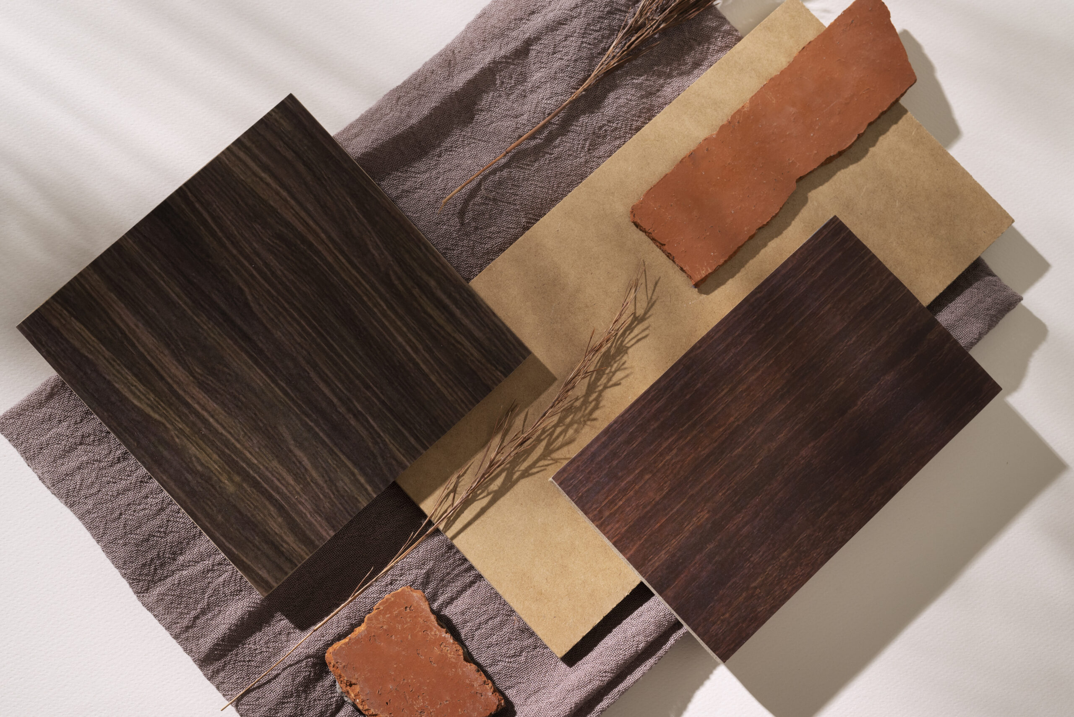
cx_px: 537
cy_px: 358
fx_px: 1492
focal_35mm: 50
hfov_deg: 39.6
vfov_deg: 27.0
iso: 320
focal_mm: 50
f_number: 11
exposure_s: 1/125
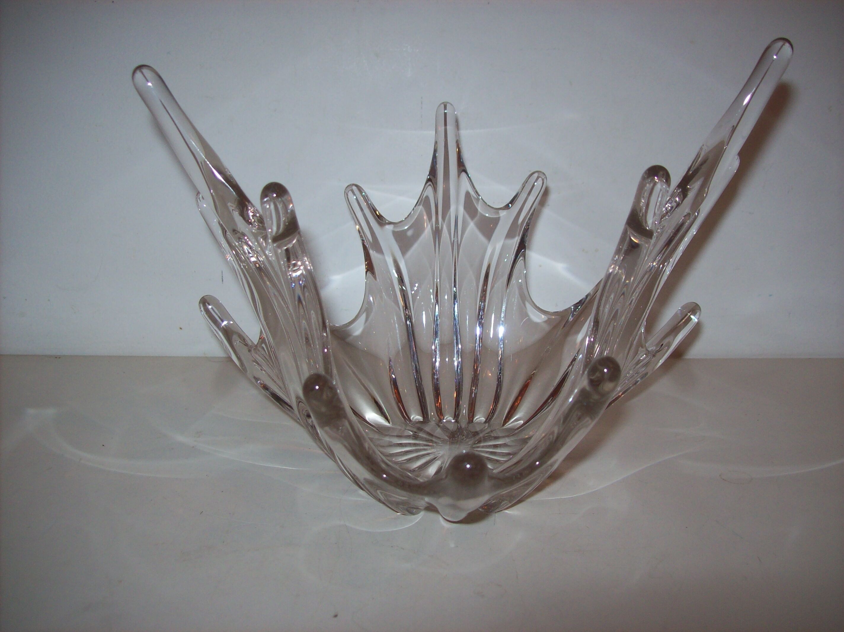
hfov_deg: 51.4
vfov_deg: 39.6
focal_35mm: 36
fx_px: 877
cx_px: 422
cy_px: 316
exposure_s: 1/64
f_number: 2.7
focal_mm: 6
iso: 80
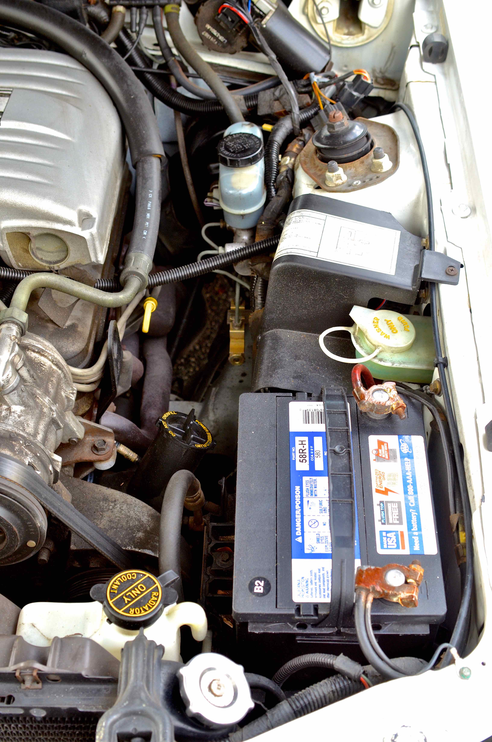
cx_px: 246
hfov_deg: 28.8
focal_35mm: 46
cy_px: 371
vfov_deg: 42.4
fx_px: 957
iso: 400
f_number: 5
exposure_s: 1/160
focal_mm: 31
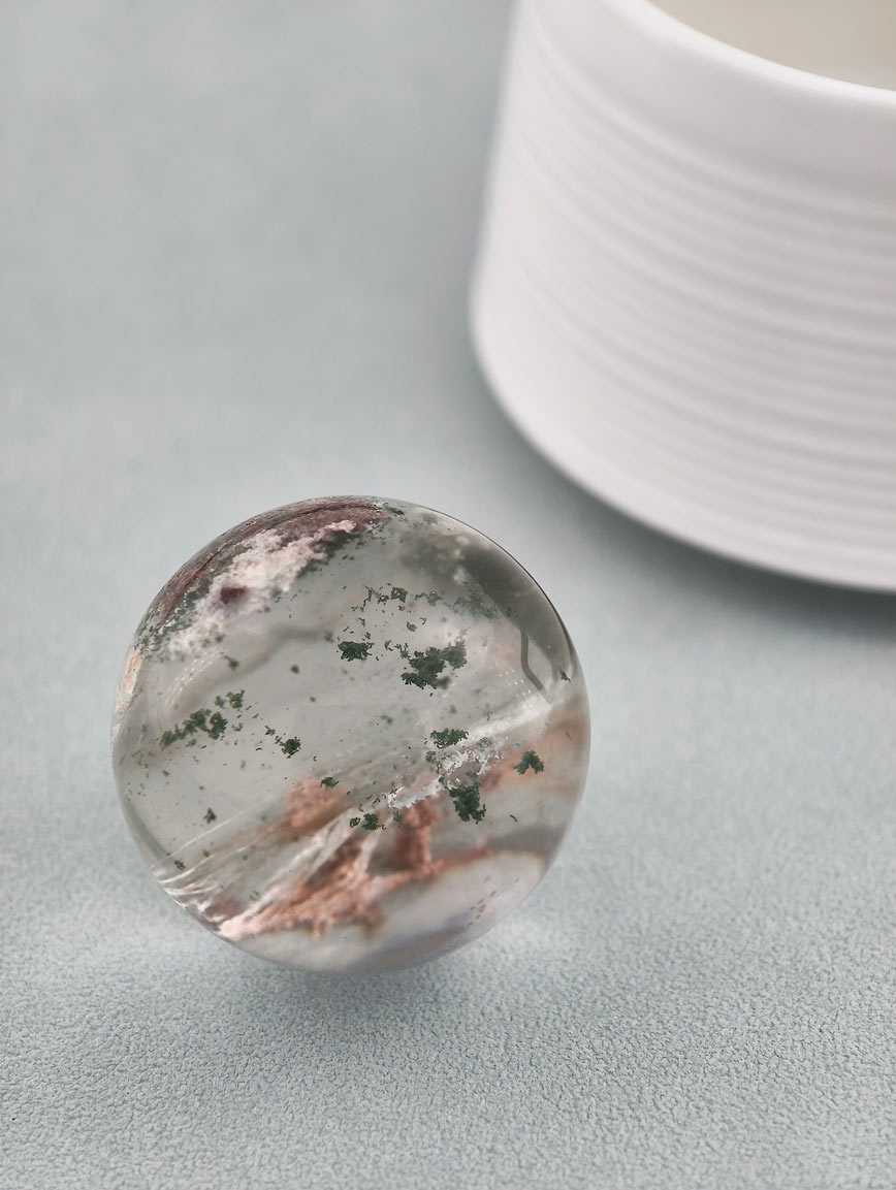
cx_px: 448
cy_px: 595
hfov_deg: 17.4
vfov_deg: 23.0
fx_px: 2926
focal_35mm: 85
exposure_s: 1/160
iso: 125
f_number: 2.67
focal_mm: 22.48
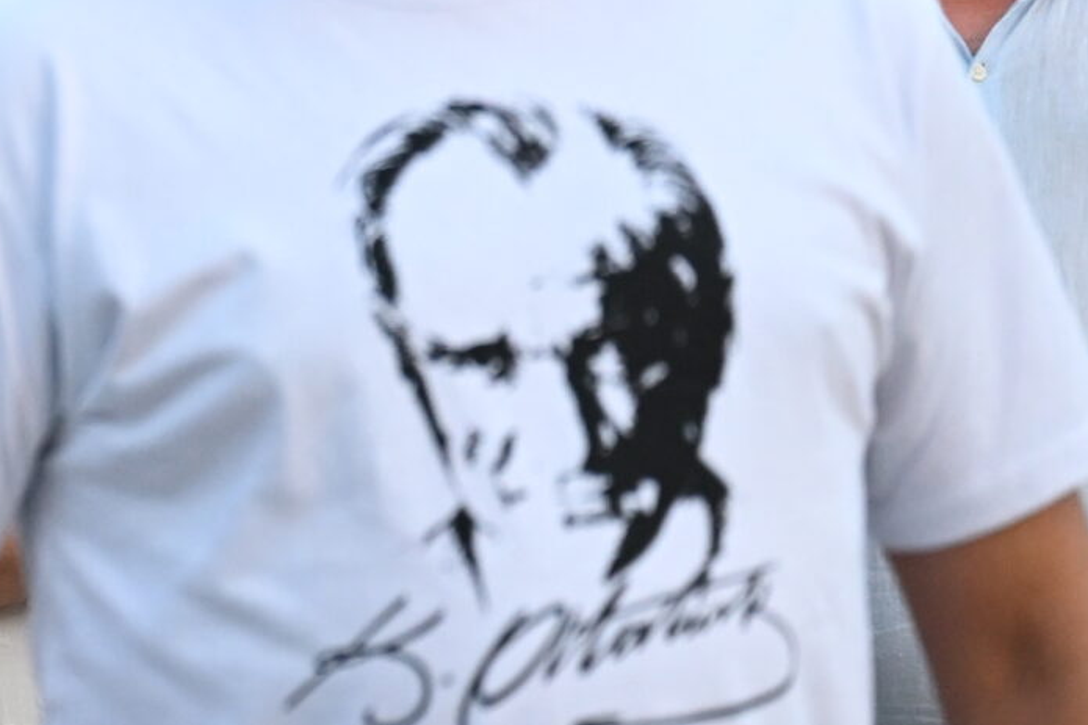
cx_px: -852
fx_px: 11692
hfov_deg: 5.3
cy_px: 5
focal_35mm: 387
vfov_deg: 3.5
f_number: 2.8
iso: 1400
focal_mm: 70
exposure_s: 1/500
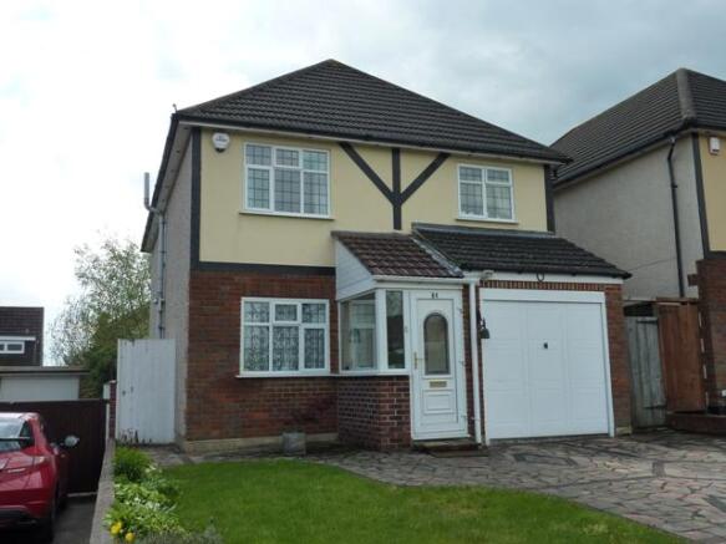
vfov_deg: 44.1
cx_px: 363
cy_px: 272
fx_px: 671
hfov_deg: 56.8
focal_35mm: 32
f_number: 4.5
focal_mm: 5.3
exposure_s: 1/500
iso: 125
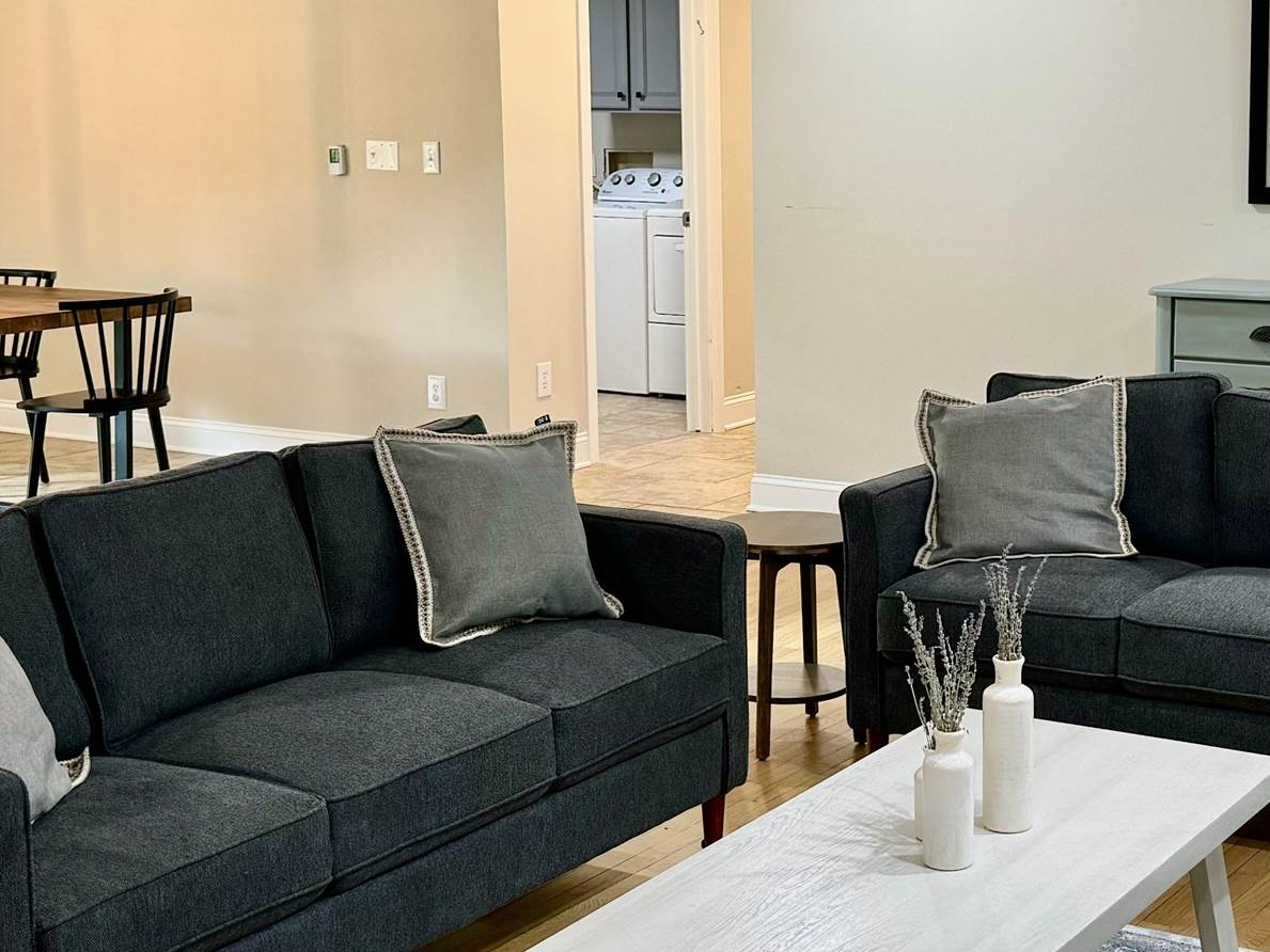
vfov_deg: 23.6
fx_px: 2275
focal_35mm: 62
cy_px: 342
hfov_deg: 30.9
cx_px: 854
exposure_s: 1/60
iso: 160
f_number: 1.78
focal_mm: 6.76
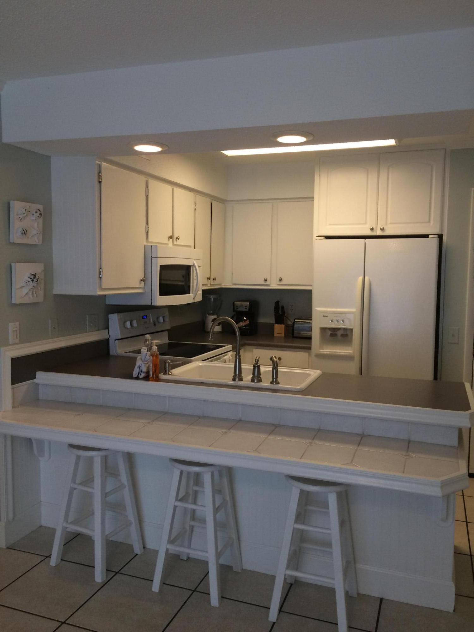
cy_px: 316
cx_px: 237
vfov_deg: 61.7
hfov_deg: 48.2
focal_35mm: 29
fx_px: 529
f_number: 2.2
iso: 50
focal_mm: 4.15
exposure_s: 1/30
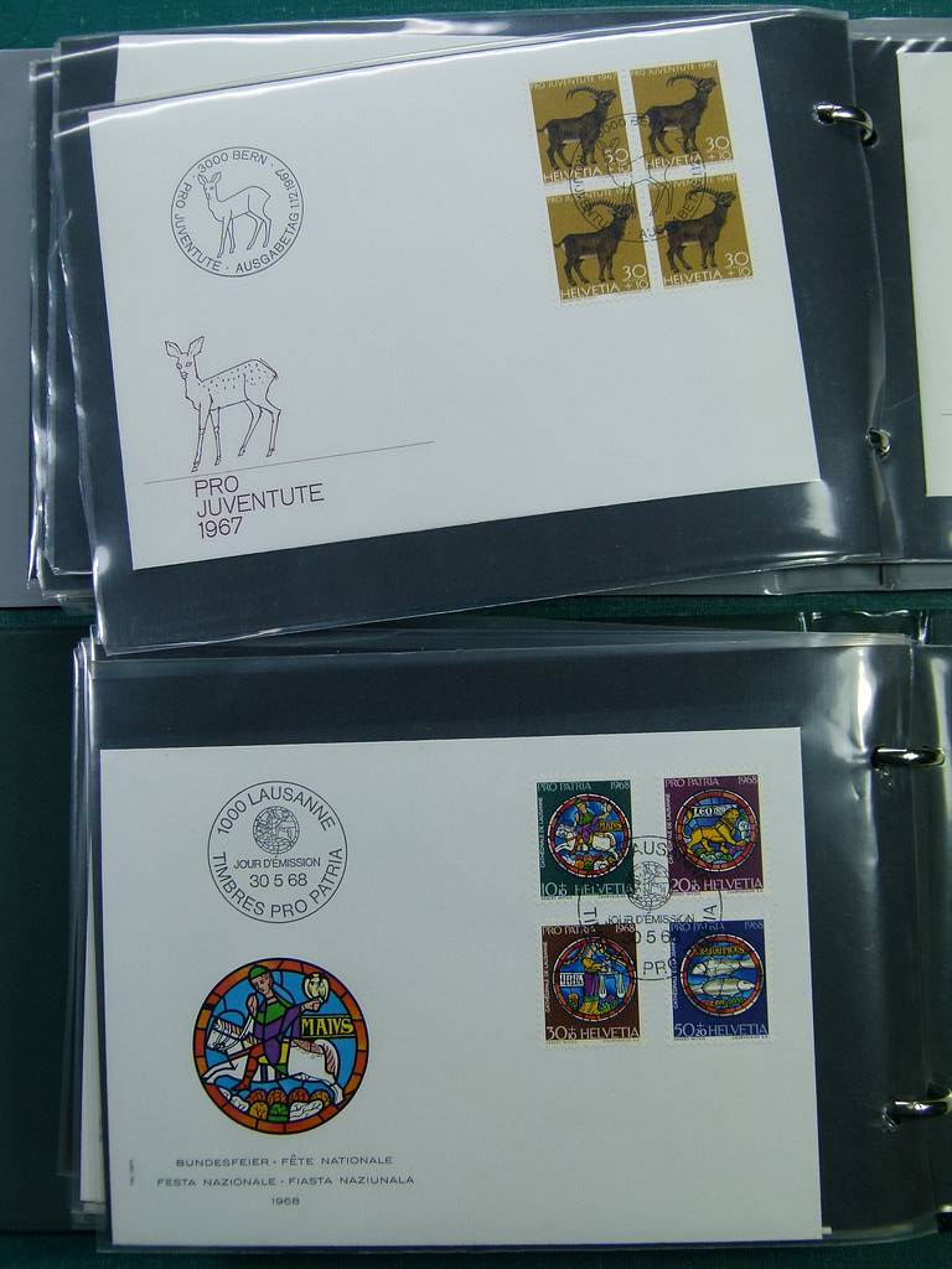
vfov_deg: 49.0
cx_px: 476
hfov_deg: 37.7
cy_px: 634
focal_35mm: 38
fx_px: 1393
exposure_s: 1/125
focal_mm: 6.8
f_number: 3.6
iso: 100
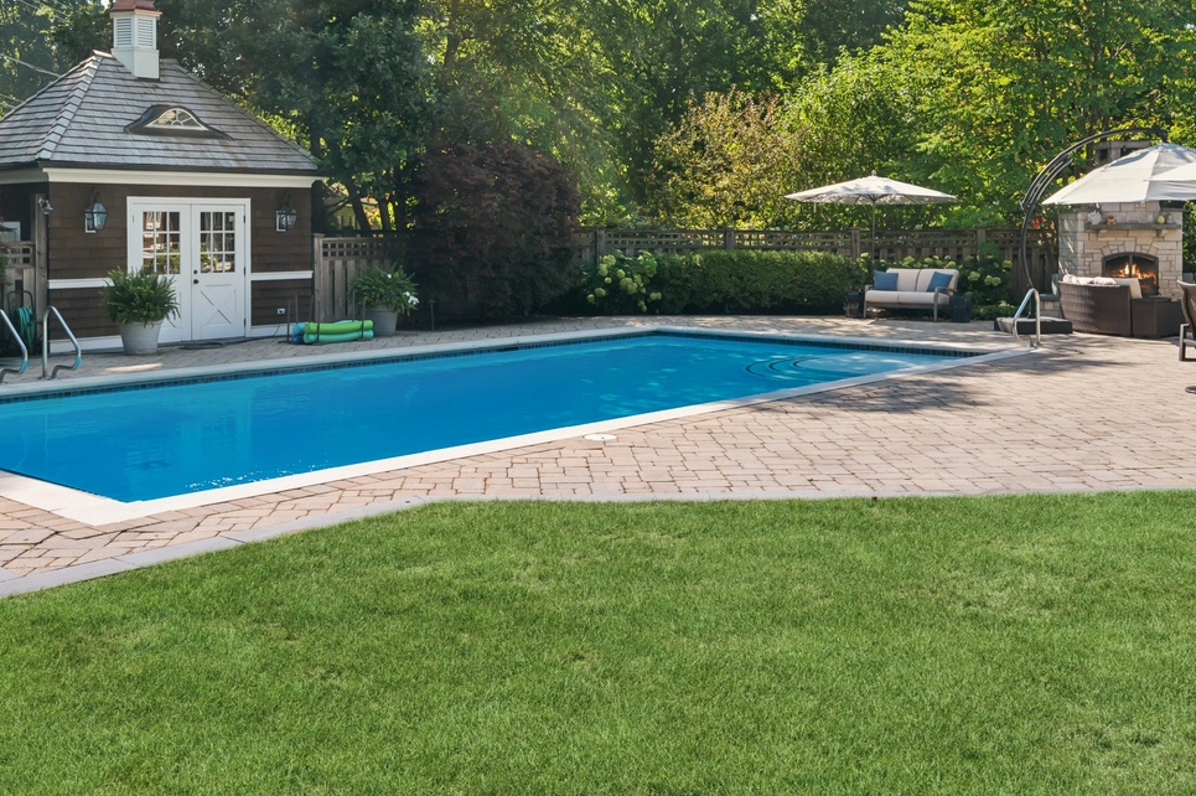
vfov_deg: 34.6
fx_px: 1256
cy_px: 221
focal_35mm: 38
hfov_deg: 50.9
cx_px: 591
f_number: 8
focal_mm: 22.5
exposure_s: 1/100
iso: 200
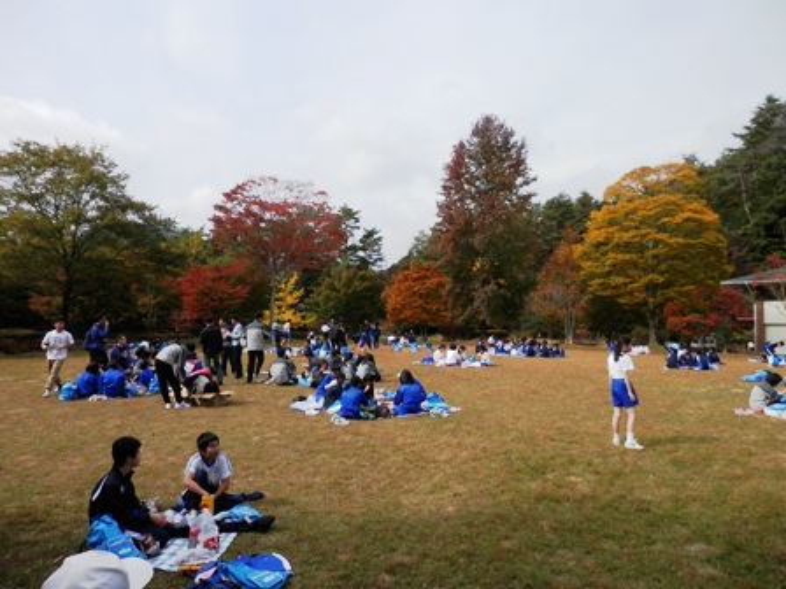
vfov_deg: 54.9
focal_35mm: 25
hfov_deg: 69.4
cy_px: 294
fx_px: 568
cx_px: 393
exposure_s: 1/160
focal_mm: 4.5
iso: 80
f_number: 8.7
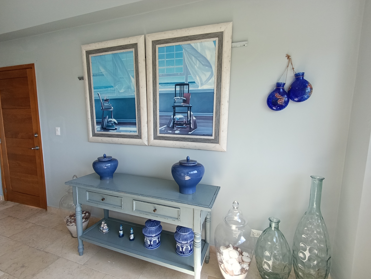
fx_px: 171
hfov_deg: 94.5
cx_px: 186
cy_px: 140
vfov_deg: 78.1
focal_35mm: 16
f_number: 2.2
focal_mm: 1.65
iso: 80
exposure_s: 1/100
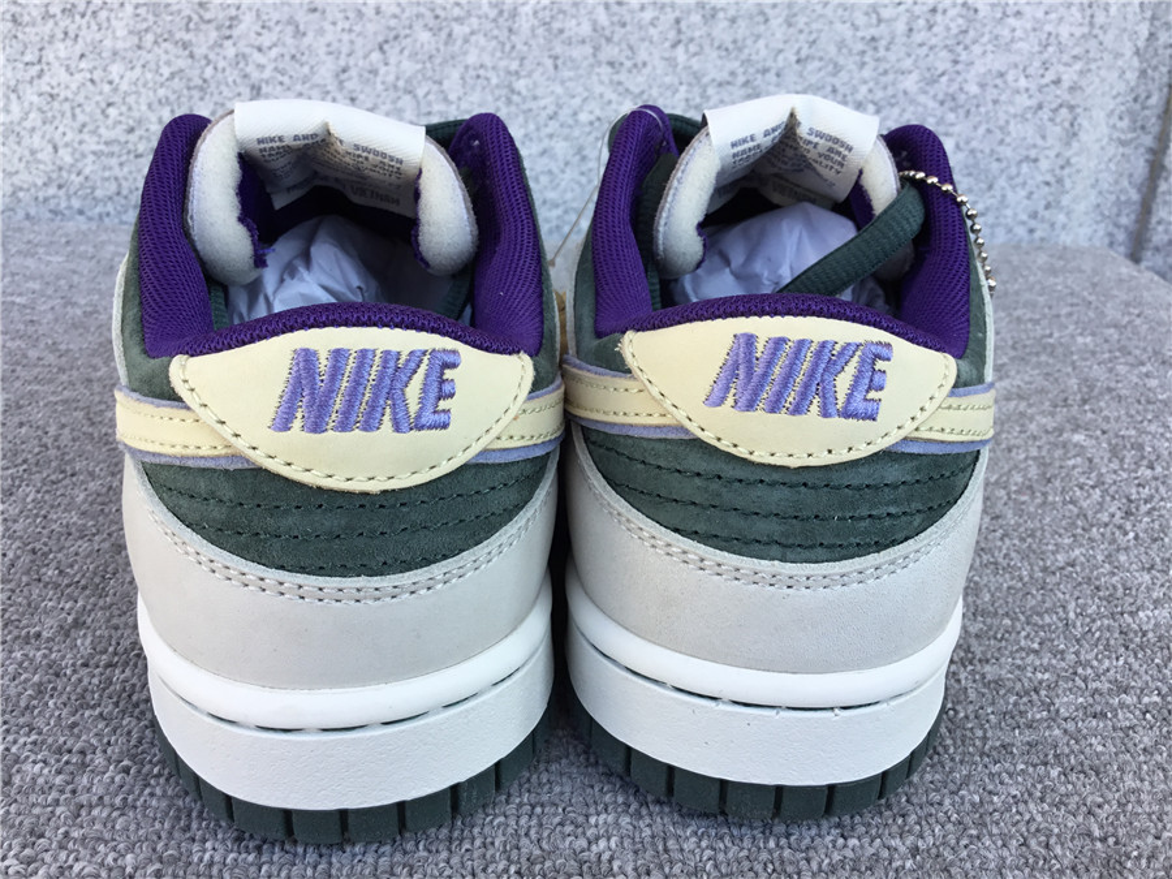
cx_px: 586
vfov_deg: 45.4
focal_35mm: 31
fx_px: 1050
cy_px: 440
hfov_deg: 58.4
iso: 25
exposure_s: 1/109
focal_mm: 3.3
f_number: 2.4
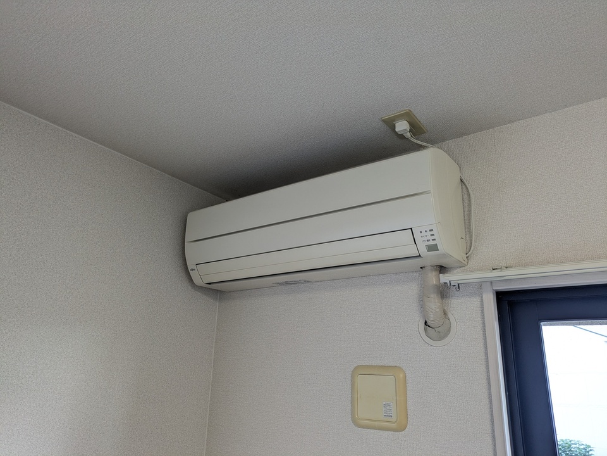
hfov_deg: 69.4
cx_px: 304
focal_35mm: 25
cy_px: 228
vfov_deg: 54.9
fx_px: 438
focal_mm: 5.43
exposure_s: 1/60
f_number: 1.89
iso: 59
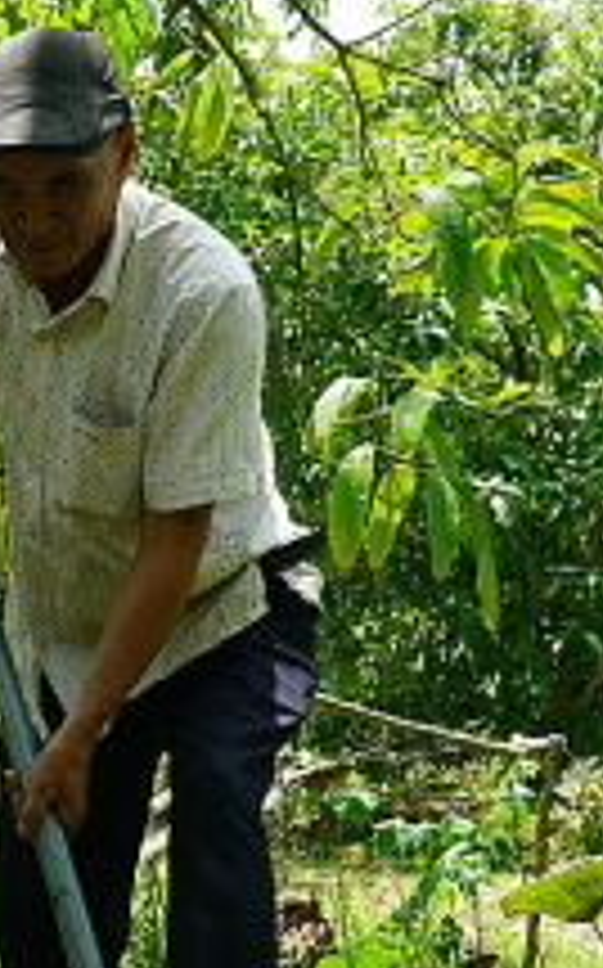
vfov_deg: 23.7
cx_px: -310
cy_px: 655
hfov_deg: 14.0
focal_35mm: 87
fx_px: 2292
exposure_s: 1/200
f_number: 5
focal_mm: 18
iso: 100
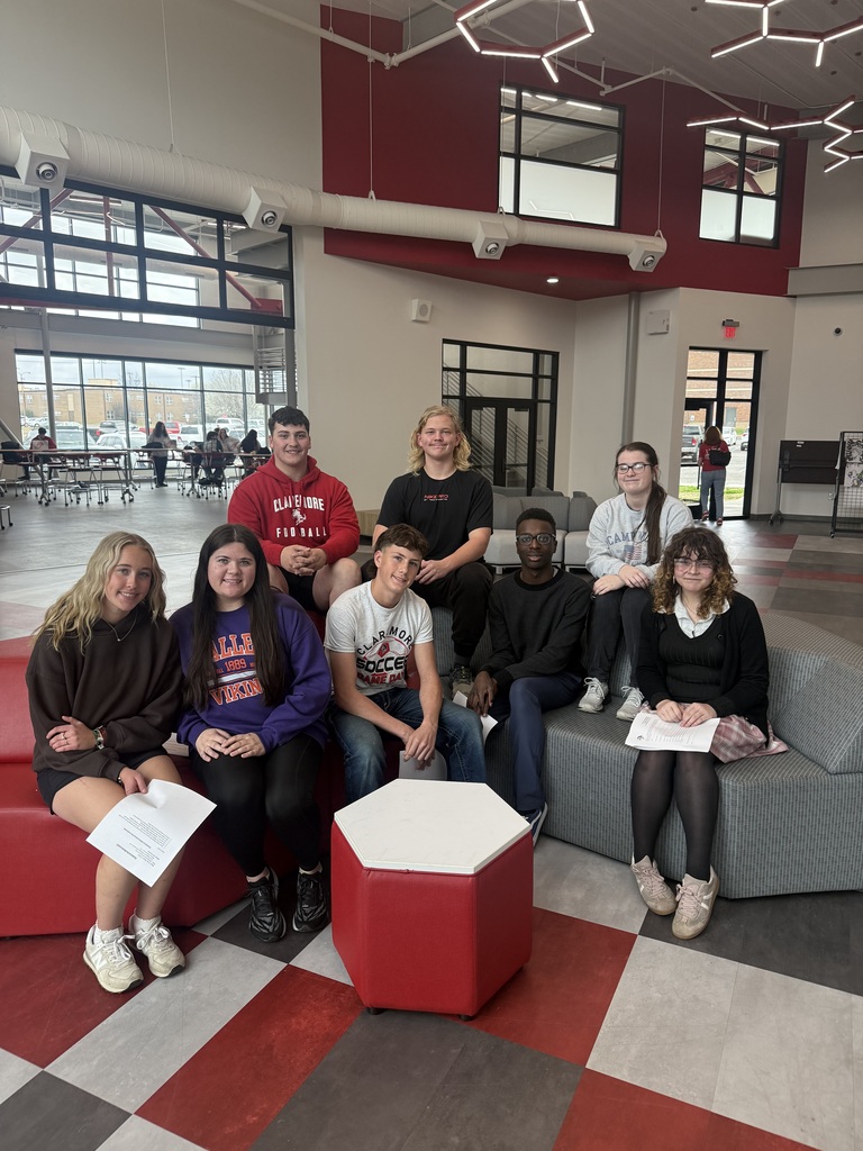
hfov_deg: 56.8
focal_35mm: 24
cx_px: 432
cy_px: 576
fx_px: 798
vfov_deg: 71.6
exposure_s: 1/226
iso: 200
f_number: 1.78
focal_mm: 6.76
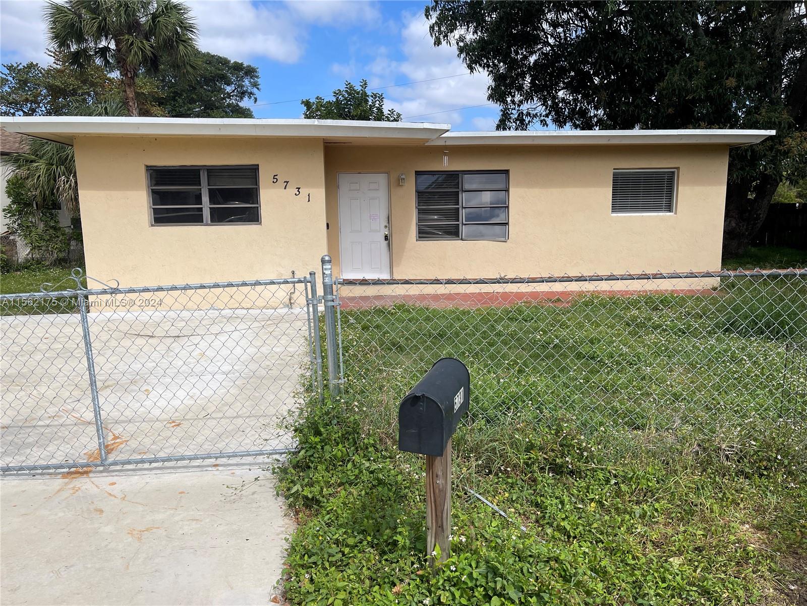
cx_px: 404
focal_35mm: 25
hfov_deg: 69.4
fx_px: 583
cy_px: 303
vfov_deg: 54.9
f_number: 1.6
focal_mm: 5.1
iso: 32
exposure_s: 1/3344
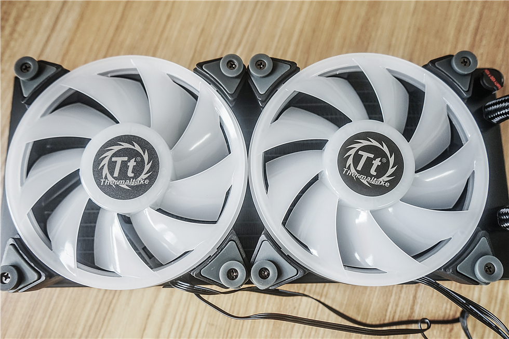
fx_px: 410
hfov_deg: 63.7
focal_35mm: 29
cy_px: 170
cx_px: 254
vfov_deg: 44.9
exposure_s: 1/80
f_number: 4
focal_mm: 29
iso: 500
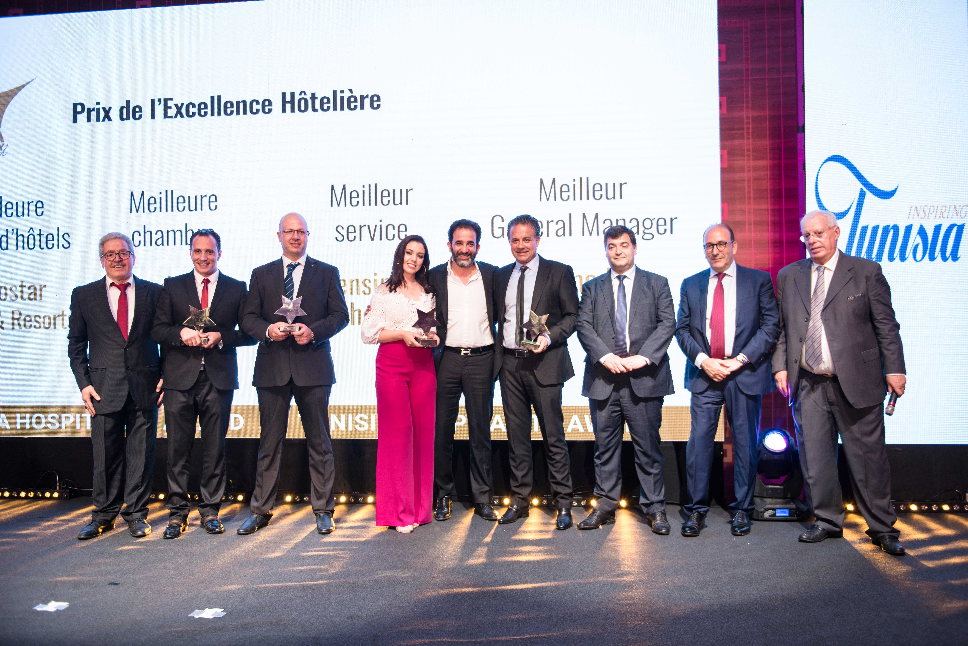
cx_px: 484
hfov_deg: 60.3
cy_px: 323
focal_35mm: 31
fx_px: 834
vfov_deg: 42.4
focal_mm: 31
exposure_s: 1/200
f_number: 2.8
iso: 500
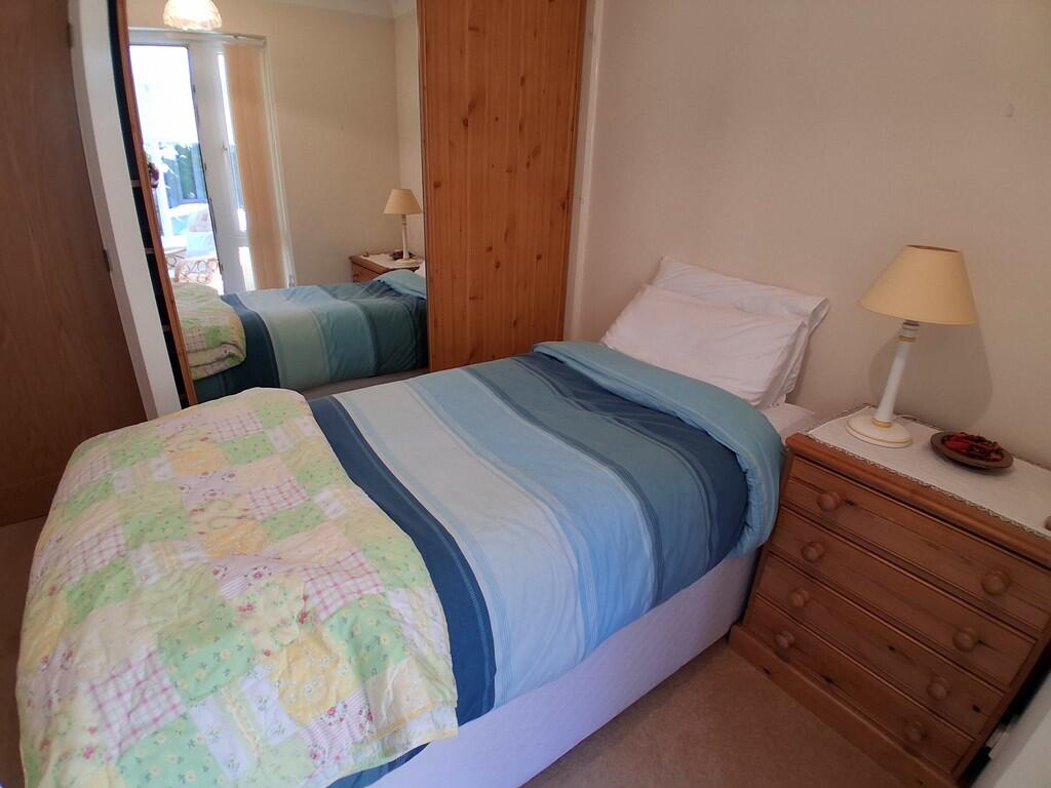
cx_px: 526
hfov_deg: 91.0
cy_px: 394
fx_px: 516
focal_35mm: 17
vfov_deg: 74.7
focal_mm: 1.4
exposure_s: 1/100
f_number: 2.2
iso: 125
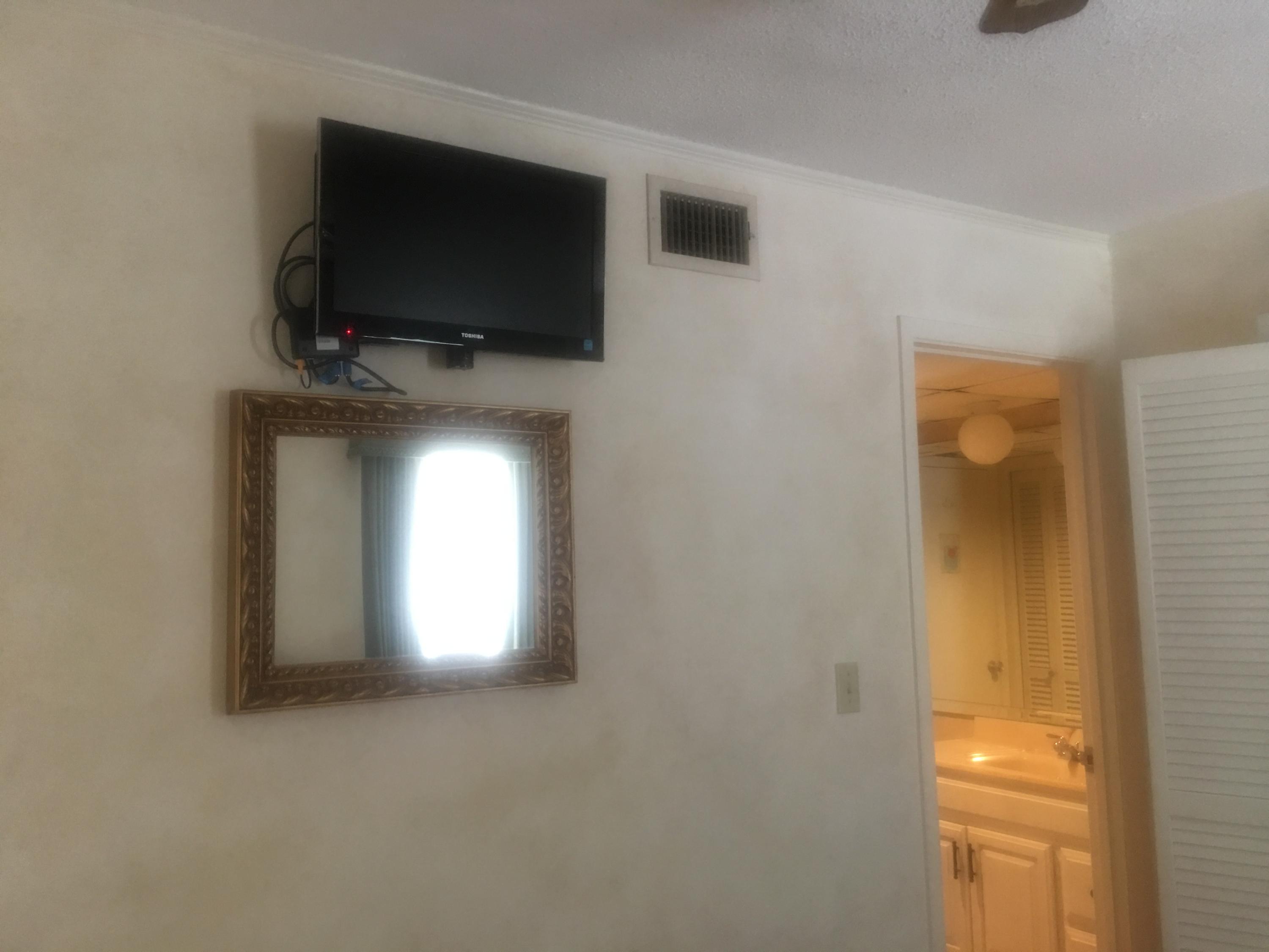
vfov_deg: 48.2
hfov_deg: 61.7
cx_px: 634
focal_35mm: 29
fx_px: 1063
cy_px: 476
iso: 80
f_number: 2.2
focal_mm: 4.15
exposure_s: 1/15
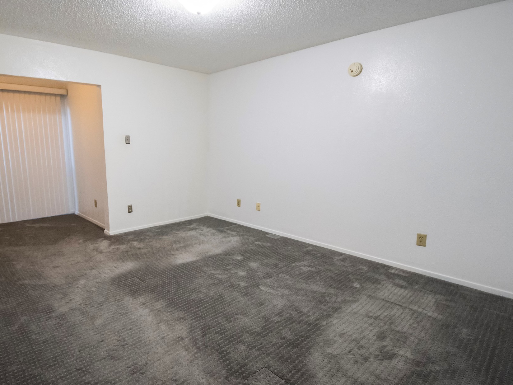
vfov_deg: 68.7
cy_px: 198
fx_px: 282
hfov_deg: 83.4
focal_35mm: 19
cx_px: 201
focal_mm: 10
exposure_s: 1/160
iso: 3200
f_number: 5
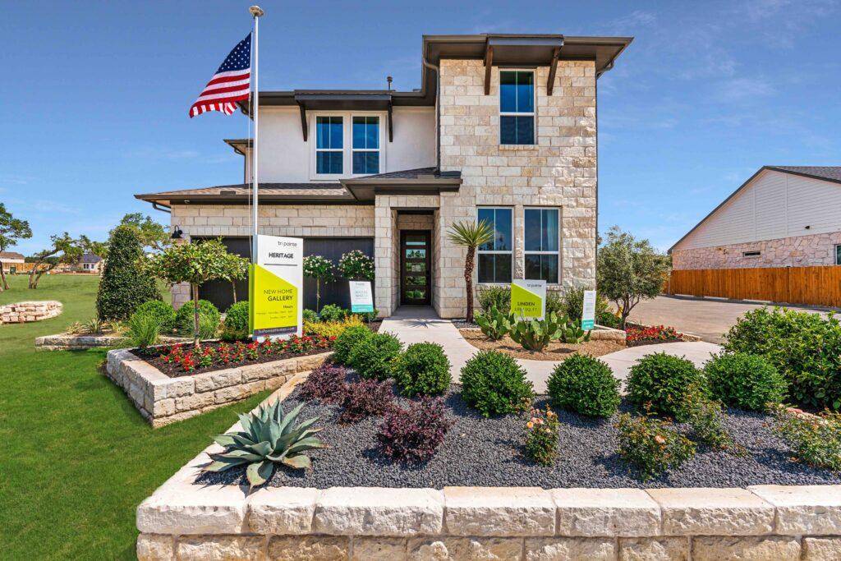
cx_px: 420
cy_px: 280
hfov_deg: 96.7
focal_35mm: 16
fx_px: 374
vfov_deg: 73.8
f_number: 8
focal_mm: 16
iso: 200
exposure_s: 1/400
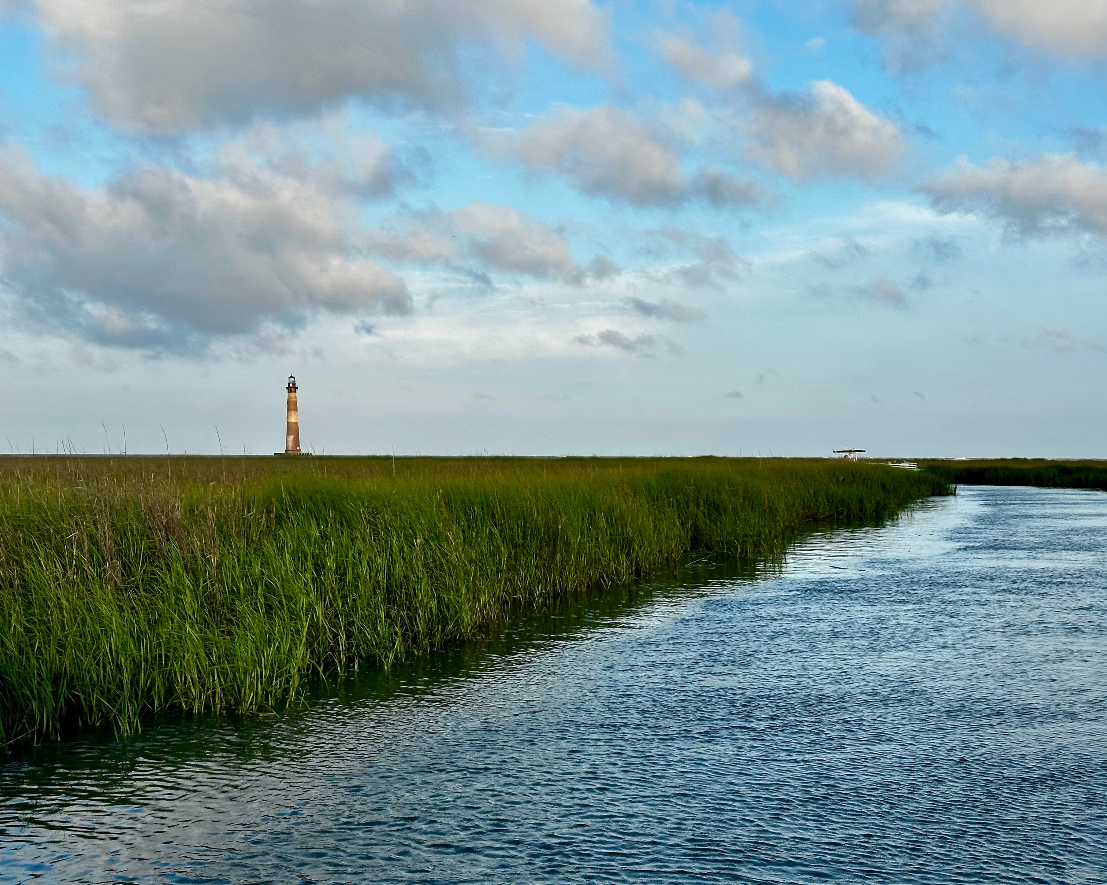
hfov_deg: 36.6
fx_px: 1671
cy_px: 450
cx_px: 509
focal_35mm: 51
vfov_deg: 29.7
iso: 64
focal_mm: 6.86
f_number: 1.78
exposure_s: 1/2410
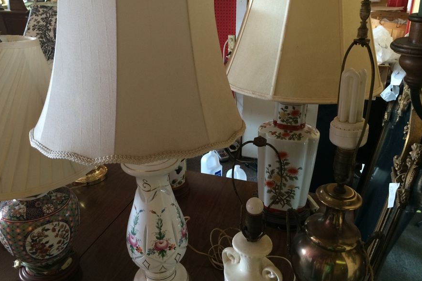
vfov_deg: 41.1
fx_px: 375
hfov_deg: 58.7
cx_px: 207
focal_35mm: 32
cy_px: 130
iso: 100
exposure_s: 1/30
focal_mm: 4.12
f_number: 2.2
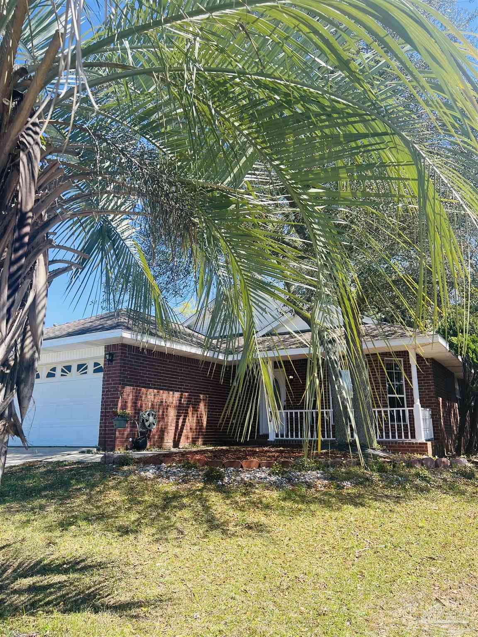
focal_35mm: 26
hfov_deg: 53.1
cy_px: 318
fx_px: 479
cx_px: 239
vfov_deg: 67.3
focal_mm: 5.7
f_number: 1.5
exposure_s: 1/1553
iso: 50
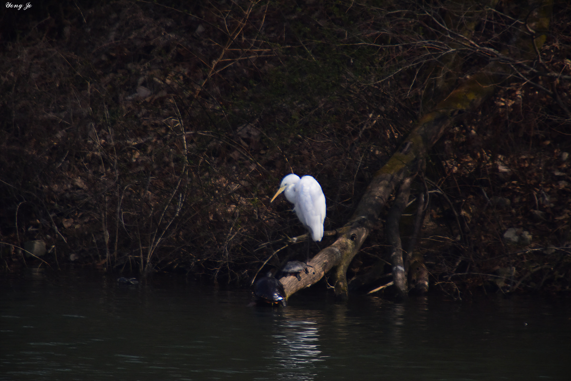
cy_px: 190
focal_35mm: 1000
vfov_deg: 1.4
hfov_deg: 2.1
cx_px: 286
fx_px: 15866
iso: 2000
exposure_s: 1/2000
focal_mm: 1000
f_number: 13
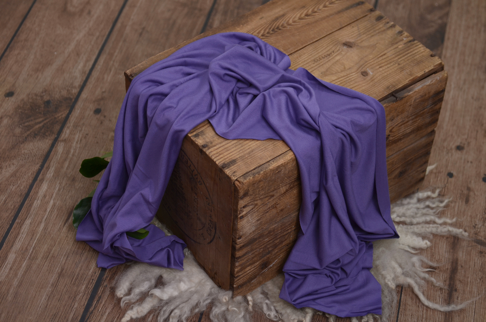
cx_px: 243
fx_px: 1051
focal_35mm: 78
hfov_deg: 26.0
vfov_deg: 17.4
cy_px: 161
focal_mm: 52
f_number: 4
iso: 200
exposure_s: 1/100
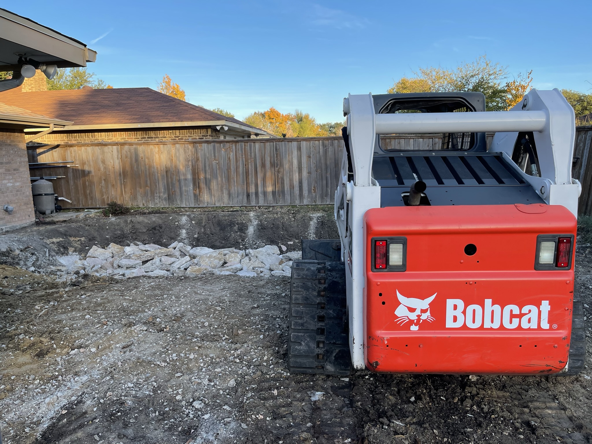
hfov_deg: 67.3
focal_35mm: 26
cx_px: 296
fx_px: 445
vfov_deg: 53.1
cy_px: 222
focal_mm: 5.1
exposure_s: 1/653
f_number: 1.6
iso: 32
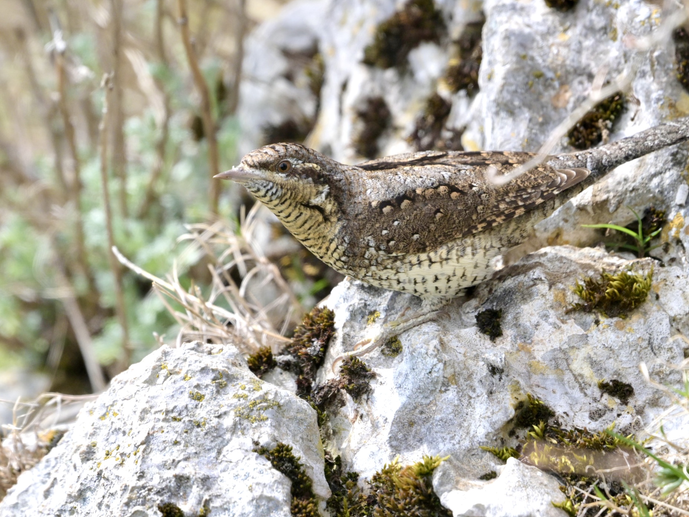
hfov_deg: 3.3
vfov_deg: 2.4
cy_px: 258
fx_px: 12081
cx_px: 382
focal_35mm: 607
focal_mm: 560
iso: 1250
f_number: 6.3
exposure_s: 1/2500
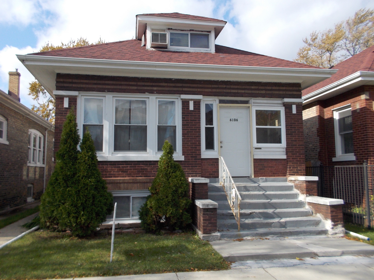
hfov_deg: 61.7
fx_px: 313
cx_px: 187
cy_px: 140
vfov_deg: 48.2
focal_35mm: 29
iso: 80
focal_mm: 4.1
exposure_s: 1/80
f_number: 3.3
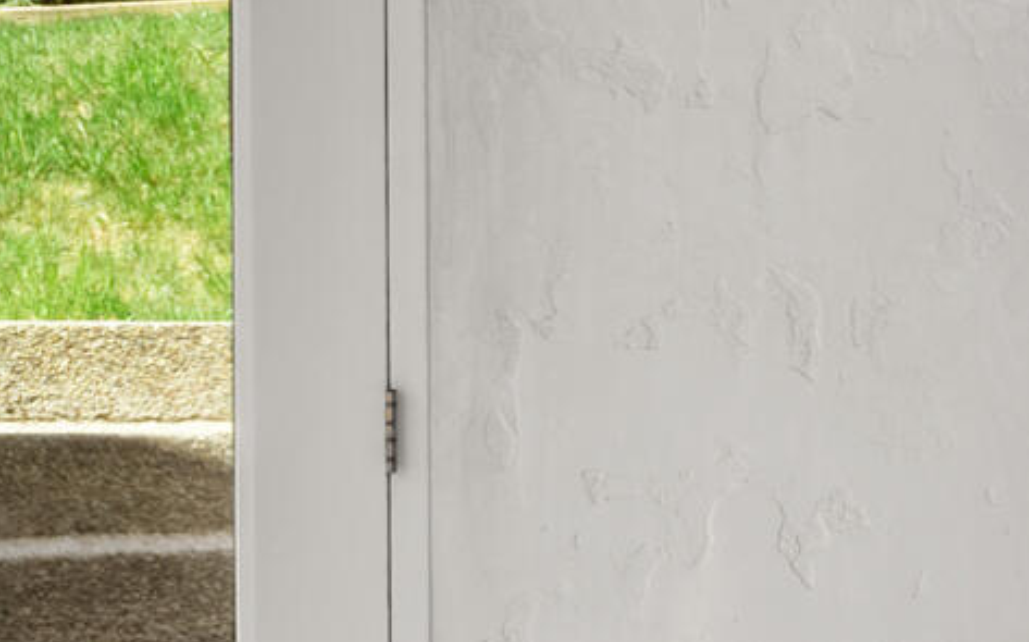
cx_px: 2080
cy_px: 363
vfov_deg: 11.9
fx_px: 3083
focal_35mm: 110
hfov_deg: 15.2
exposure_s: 1/6
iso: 400
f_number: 7.1
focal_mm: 17
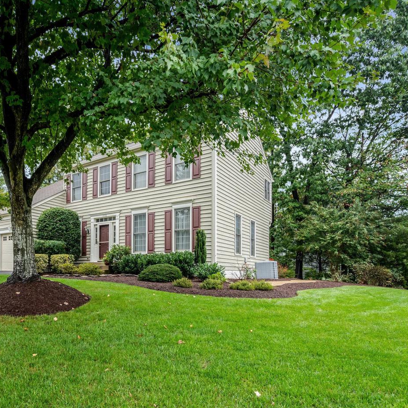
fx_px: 280
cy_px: 207
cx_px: 127
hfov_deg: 69.5
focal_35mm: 21
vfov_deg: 72.1
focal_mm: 16
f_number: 8
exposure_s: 1/160
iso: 1250
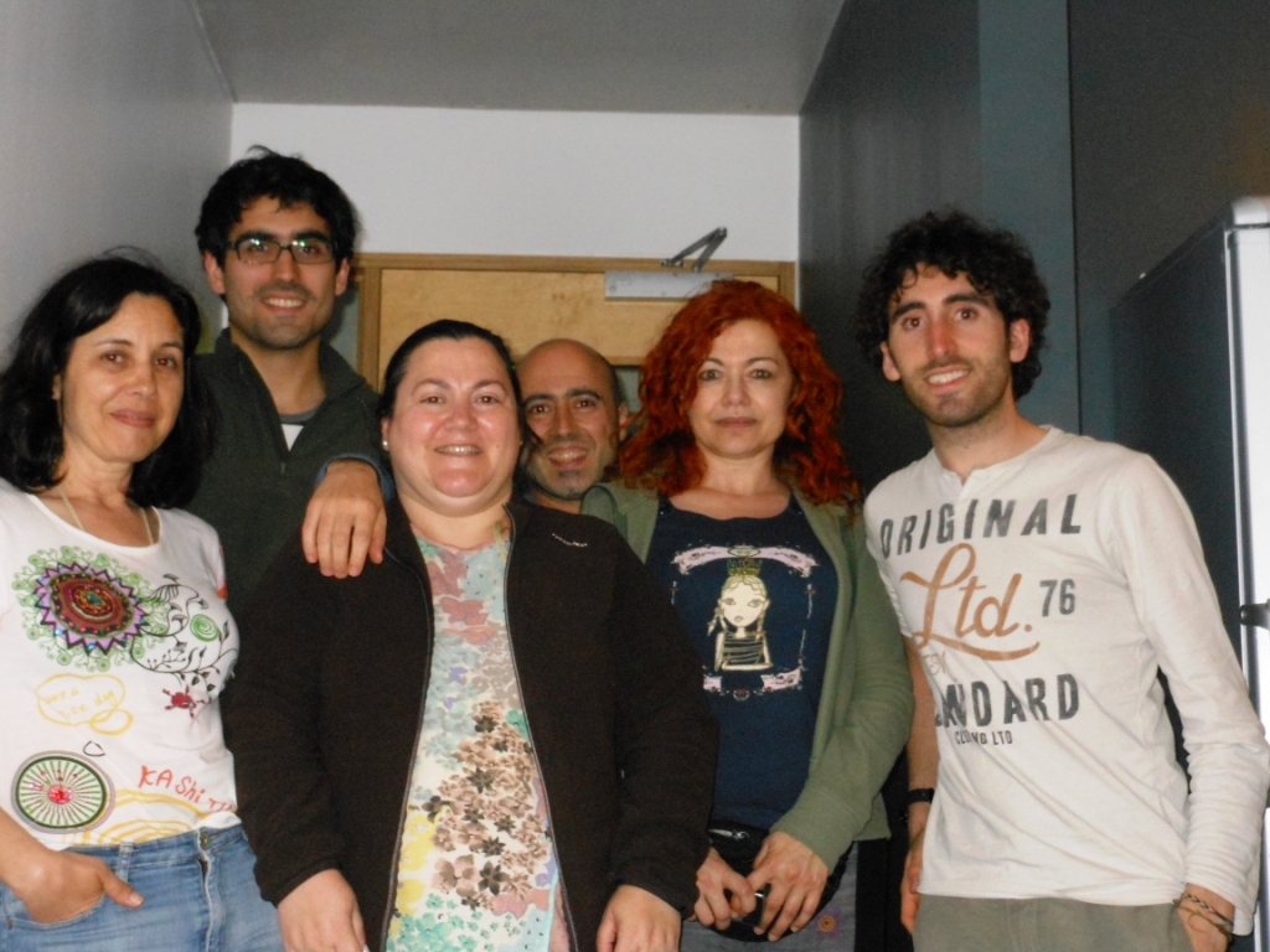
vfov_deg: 27.0
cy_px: 476
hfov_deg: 35.5
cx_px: 635
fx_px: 1981
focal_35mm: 54
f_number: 4.9
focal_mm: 9.6
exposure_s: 1/30
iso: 400
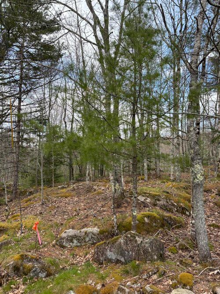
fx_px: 220
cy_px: 147
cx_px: 110
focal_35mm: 26
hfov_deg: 53.0
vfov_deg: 67.3
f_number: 1.6
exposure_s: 1/935
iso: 50
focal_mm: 5.96
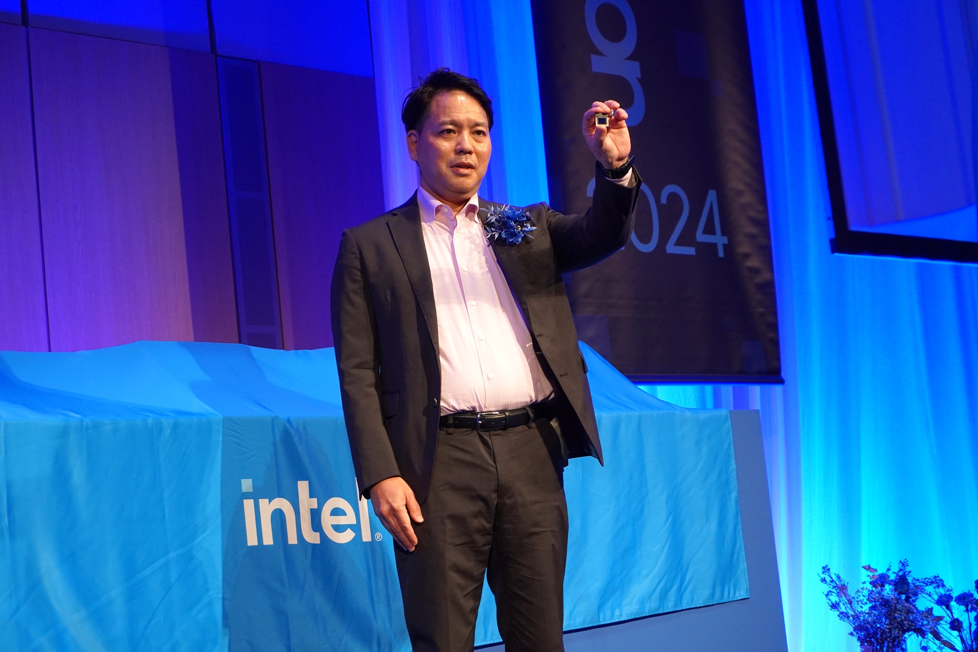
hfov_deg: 27.0
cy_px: 326
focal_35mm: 75
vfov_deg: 18.2
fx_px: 2037
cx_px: 489
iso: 1250
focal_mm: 50
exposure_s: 1/160
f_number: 5.6
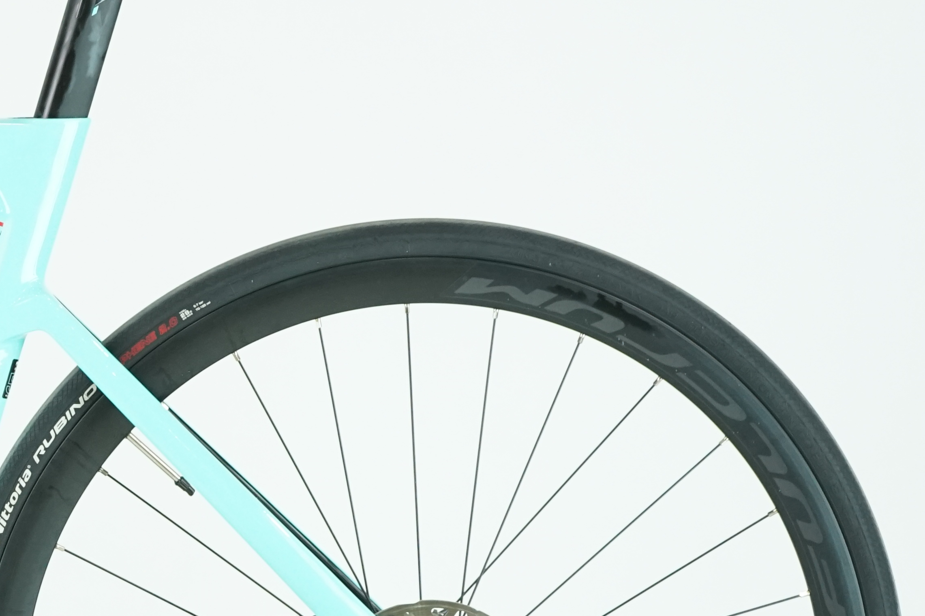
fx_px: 4188
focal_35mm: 163
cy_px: 432
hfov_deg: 12.2
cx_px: -274
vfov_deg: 8.4
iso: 1600
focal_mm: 62
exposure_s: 1/200
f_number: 5.6
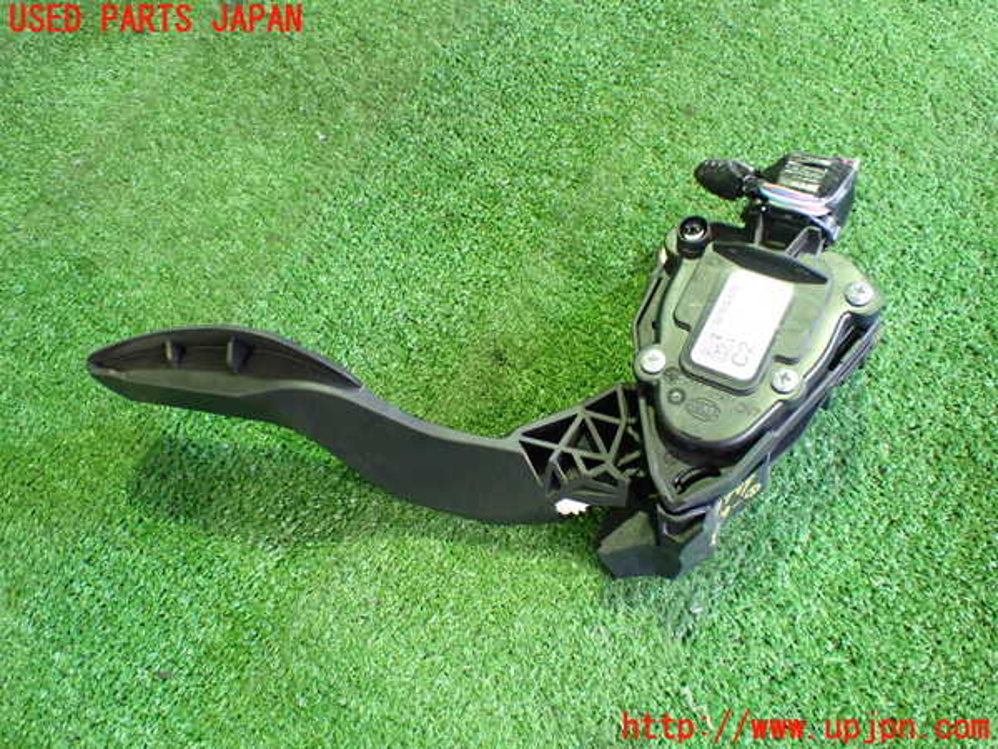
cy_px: 374
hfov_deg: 60.0
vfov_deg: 46.8
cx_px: 499
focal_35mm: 30
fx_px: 865
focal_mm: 5.4
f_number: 2.3
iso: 800
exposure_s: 1/30
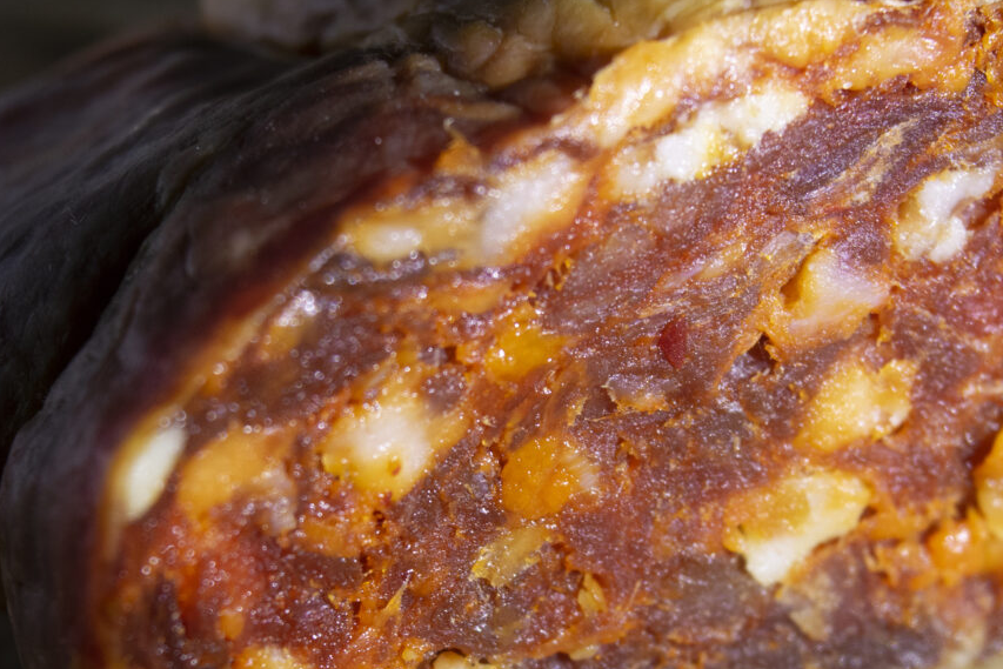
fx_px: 3009
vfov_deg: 12.7
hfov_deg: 18.9
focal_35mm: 108
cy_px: 419
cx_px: 589
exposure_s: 1/80
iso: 400
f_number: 5.6
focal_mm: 40
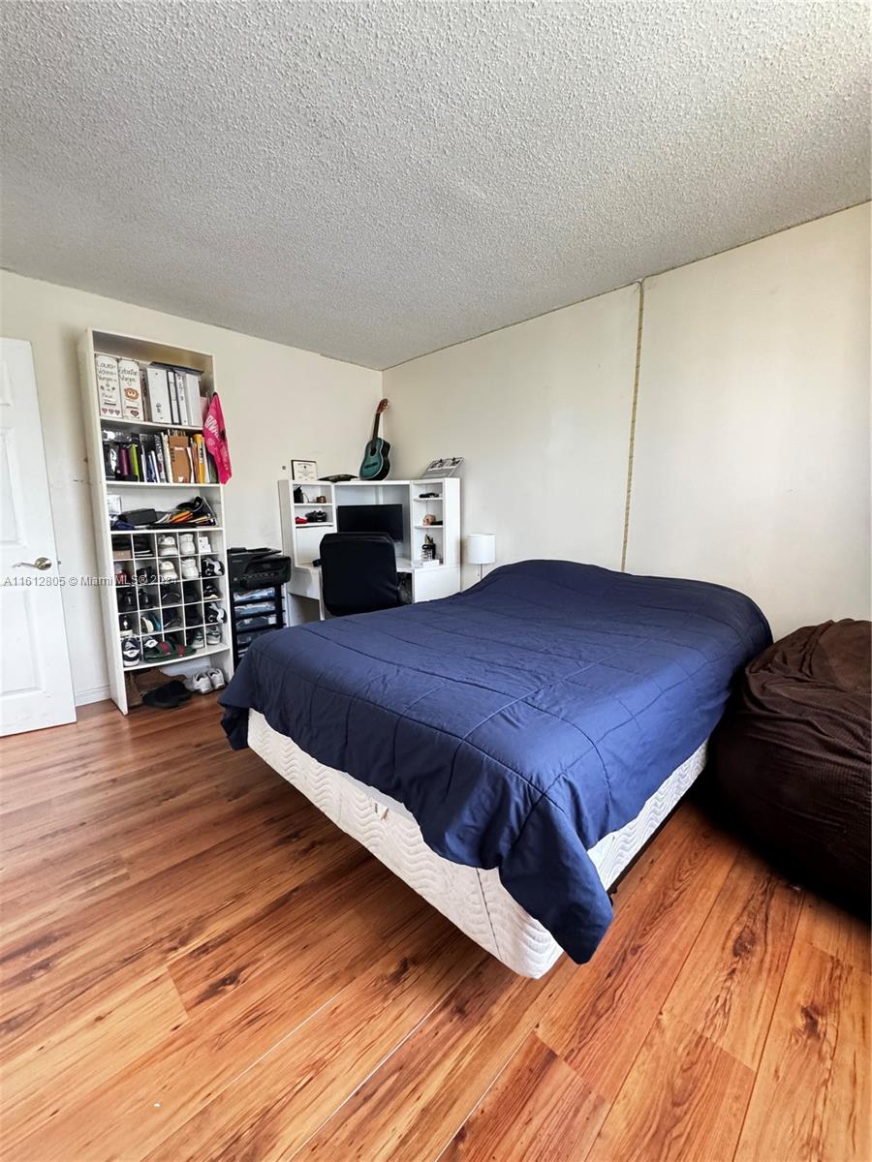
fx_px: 470
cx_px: 436
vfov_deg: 102.1
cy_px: 581
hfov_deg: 85.7
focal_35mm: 14
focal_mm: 2.22
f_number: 2.2
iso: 640
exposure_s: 1/60
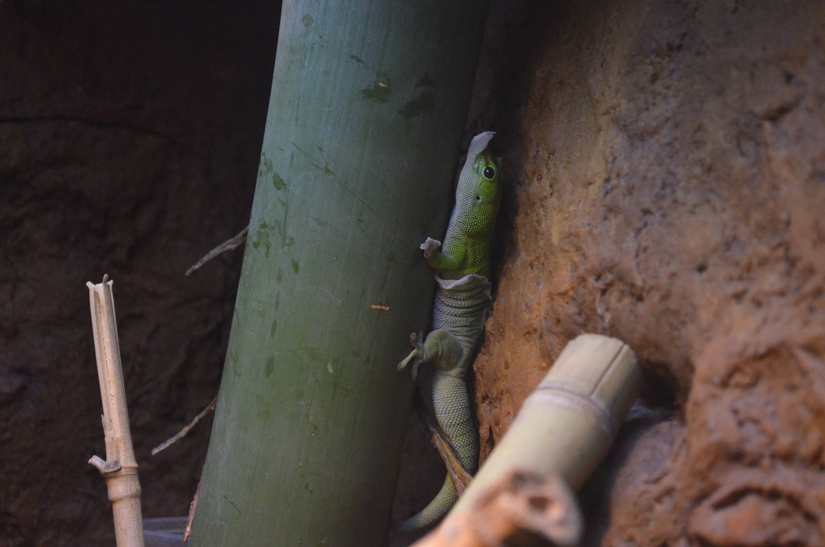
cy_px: 274
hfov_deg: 24.7
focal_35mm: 82
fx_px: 1887
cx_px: 412
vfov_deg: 16.5
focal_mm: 55
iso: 2800
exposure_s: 1/30
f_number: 5.6
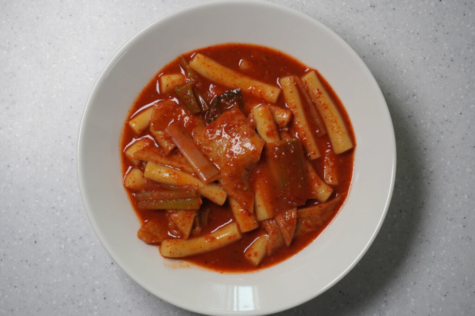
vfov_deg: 18.2
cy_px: 158
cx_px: 238
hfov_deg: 27.0
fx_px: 989
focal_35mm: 75
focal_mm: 50
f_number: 5.6
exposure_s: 1/80
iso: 320
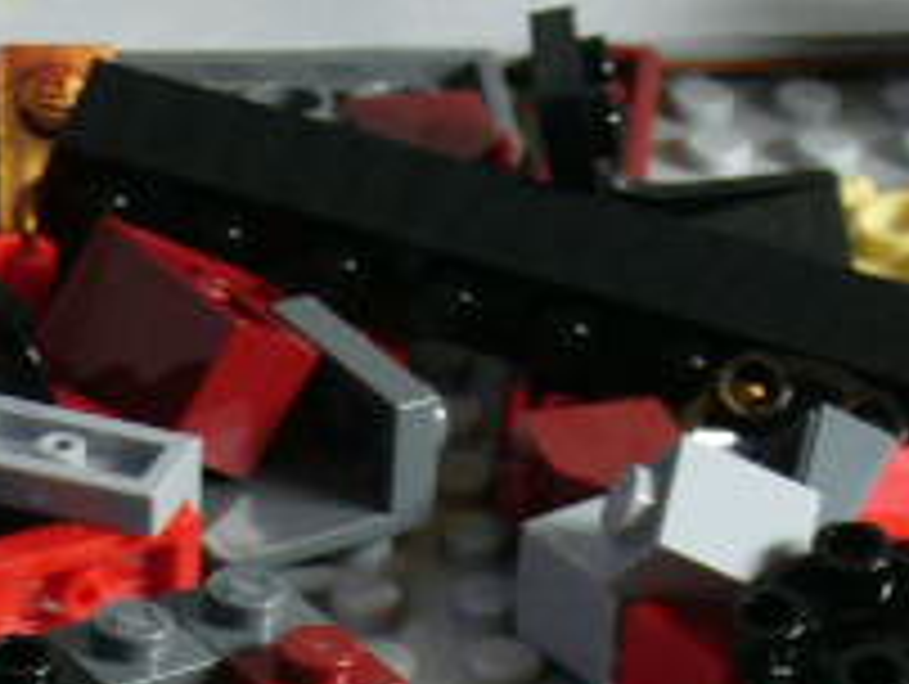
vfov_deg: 5.9
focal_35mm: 250
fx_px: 6573
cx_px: -22
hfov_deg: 7.9
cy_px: 932
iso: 100
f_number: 4.3
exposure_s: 1/20
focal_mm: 13
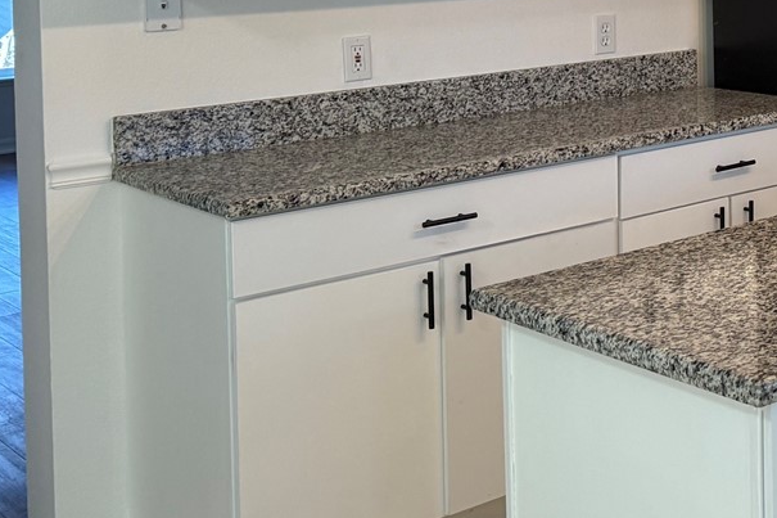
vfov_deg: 19.5
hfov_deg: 26.3
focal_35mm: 66
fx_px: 1424
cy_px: -86
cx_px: 989
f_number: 1.78
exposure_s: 1/60
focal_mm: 6.76
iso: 125
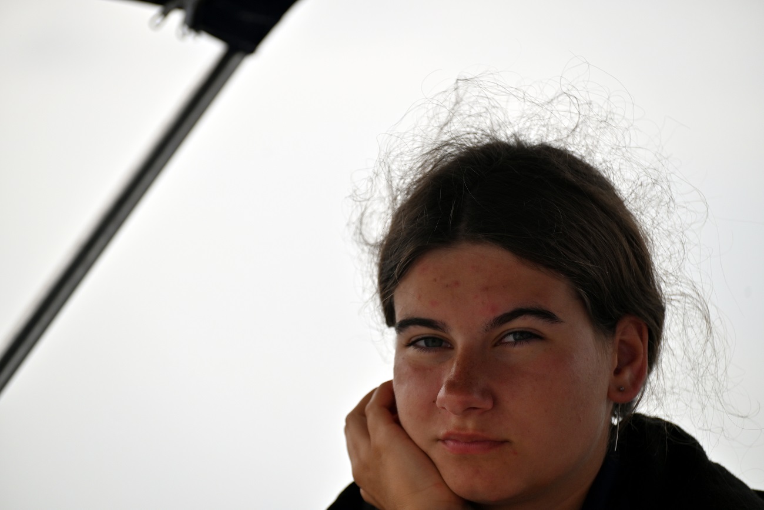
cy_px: 255
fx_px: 3290
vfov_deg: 8.9
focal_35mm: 155
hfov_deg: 13.2
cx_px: 382
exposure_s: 1/1000
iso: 280
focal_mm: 155
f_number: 4.8
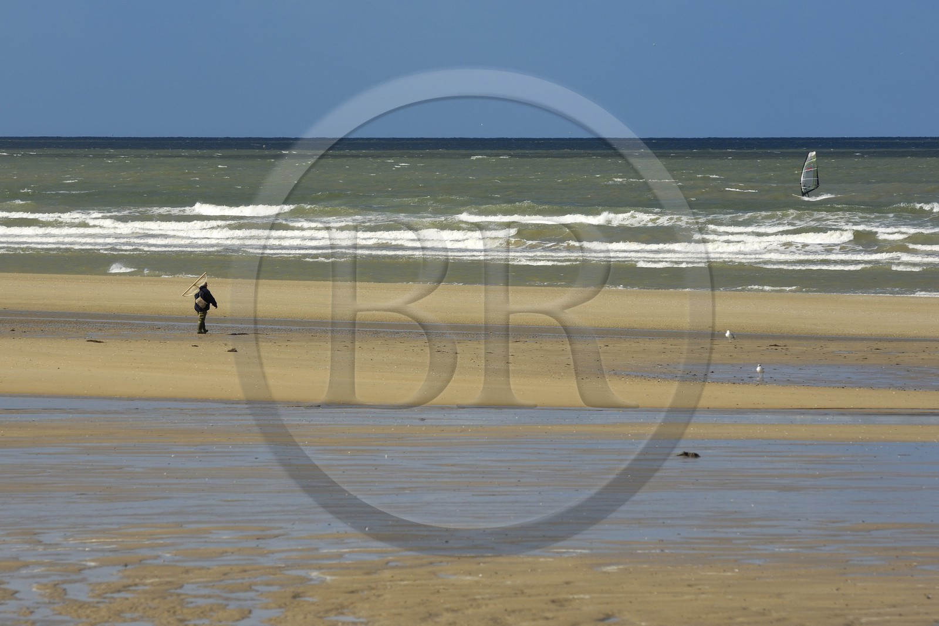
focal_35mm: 285
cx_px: 470
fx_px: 7432
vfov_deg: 4.8
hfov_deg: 7.2
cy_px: 313
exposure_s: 1/500
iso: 100
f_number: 6.3
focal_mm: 190
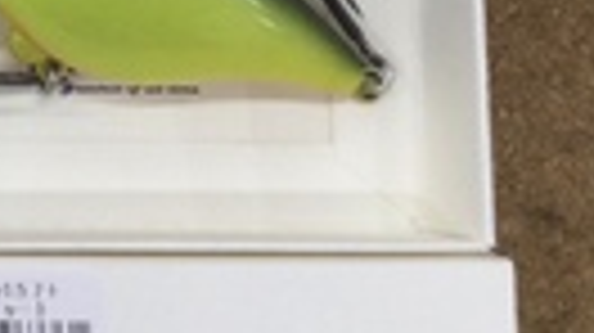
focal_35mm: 154
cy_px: -220
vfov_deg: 7.7
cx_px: -450
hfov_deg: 12.8
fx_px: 2424
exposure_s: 1/60
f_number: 2.4
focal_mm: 3.3
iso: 32
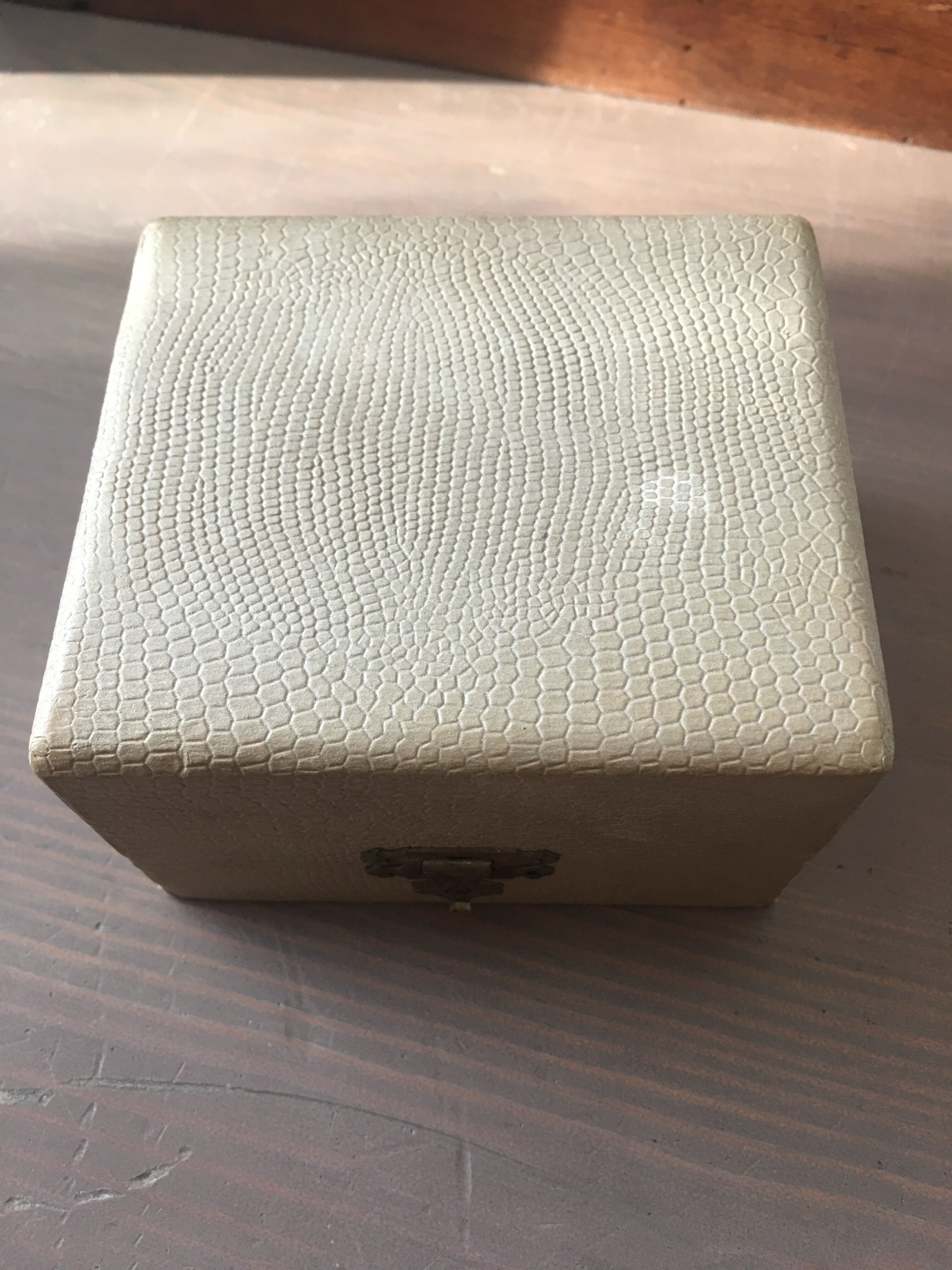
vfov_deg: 61.7
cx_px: 476
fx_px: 1063
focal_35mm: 29
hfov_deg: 48.2
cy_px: 635
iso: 40
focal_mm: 4.15
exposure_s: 1/17
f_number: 2.2
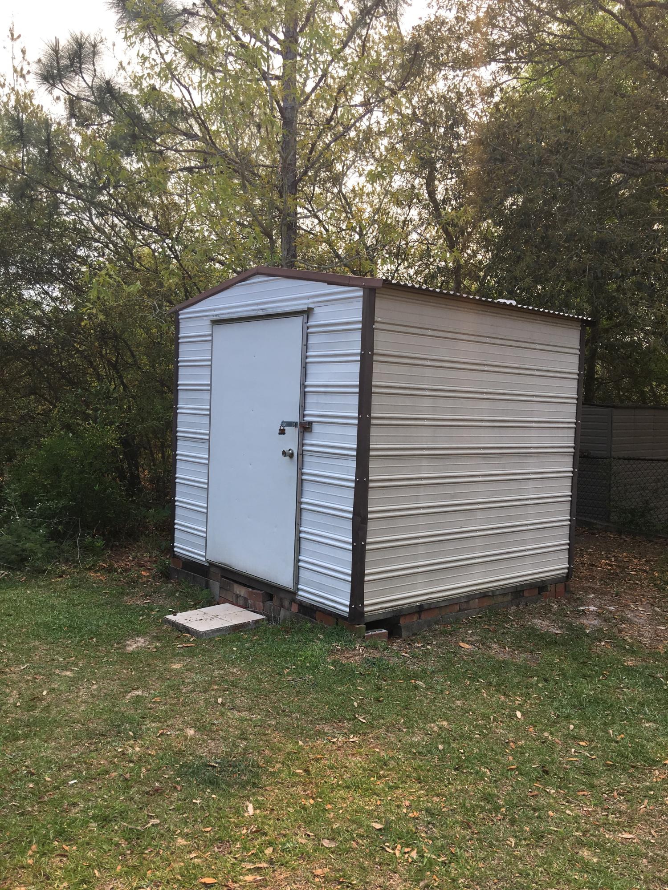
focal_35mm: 29
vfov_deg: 61.7
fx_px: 746
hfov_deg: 48.2
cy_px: 445
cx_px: 334
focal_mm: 4.15
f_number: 2.2
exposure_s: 1/506
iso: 25
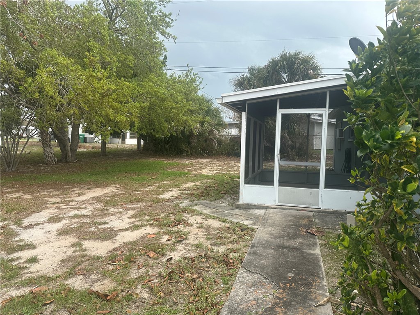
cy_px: 158
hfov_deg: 71.6
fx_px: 291
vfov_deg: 56.8
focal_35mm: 24
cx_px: 210
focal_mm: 6.86
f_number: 1.78
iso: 80
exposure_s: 1/3717
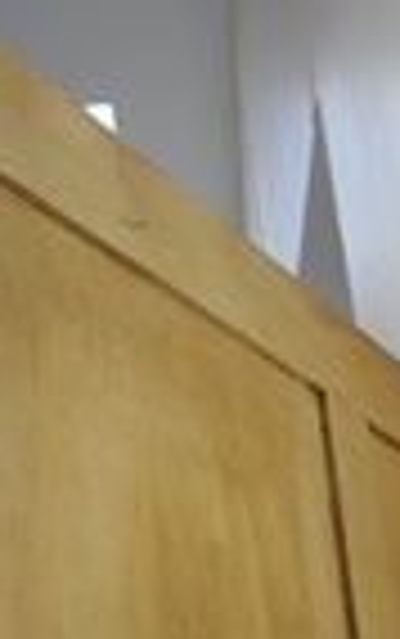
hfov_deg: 15.2
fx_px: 1497
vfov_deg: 22.3
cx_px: 231
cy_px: 756
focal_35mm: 86
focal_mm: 20
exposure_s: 1/60
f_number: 4
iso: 560
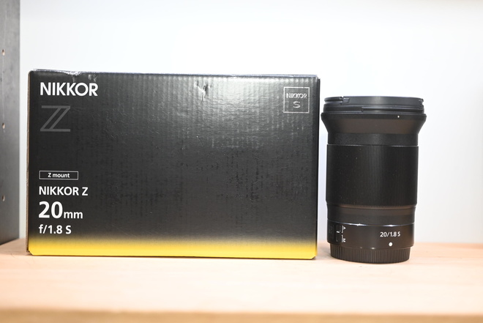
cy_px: 162
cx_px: 242
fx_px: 671
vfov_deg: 27.0
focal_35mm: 50
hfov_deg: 39.6
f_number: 3.2
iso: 1600
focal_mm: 50
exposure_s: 1/40
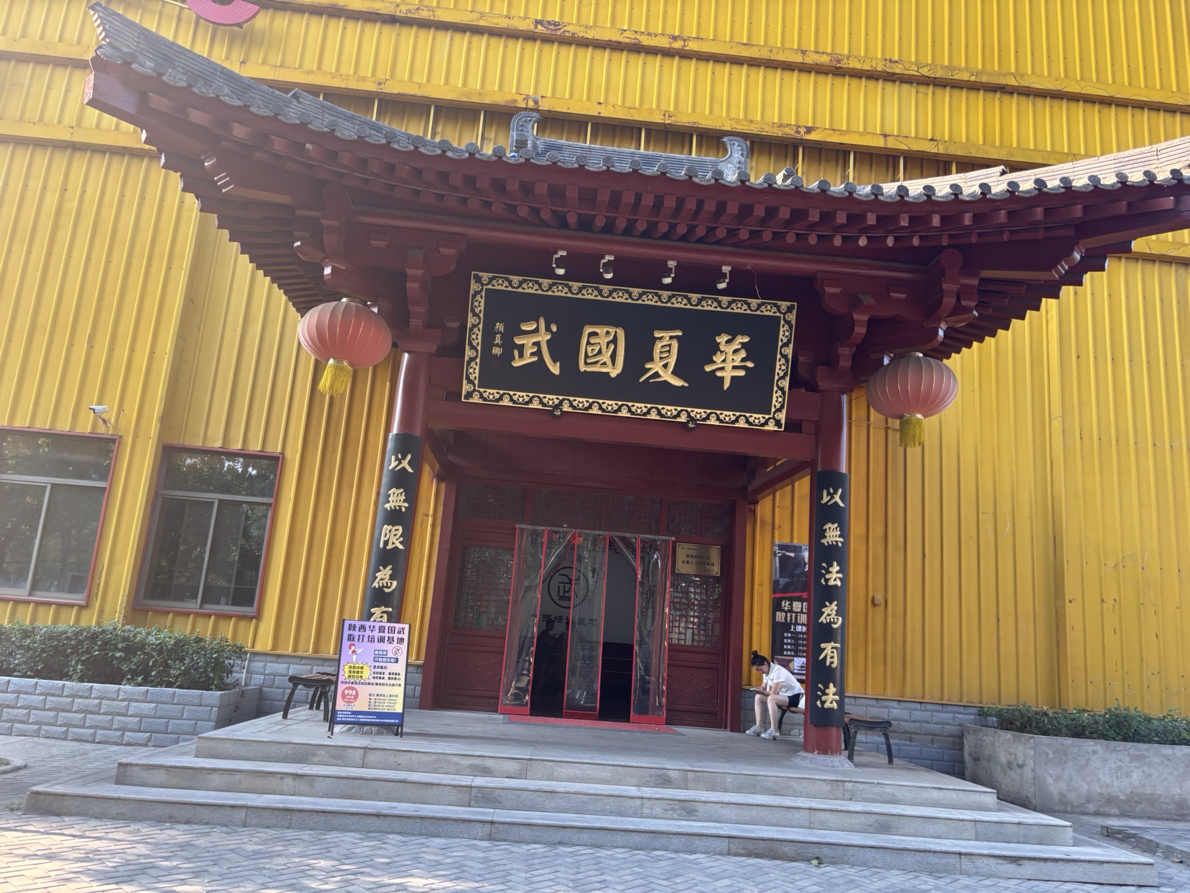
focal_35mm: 26
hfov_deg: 67.3
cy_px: 446
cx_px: 595
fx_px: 894
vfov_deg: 53.1
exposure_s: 1/172
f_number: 1.6
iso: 50
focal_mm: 5.96
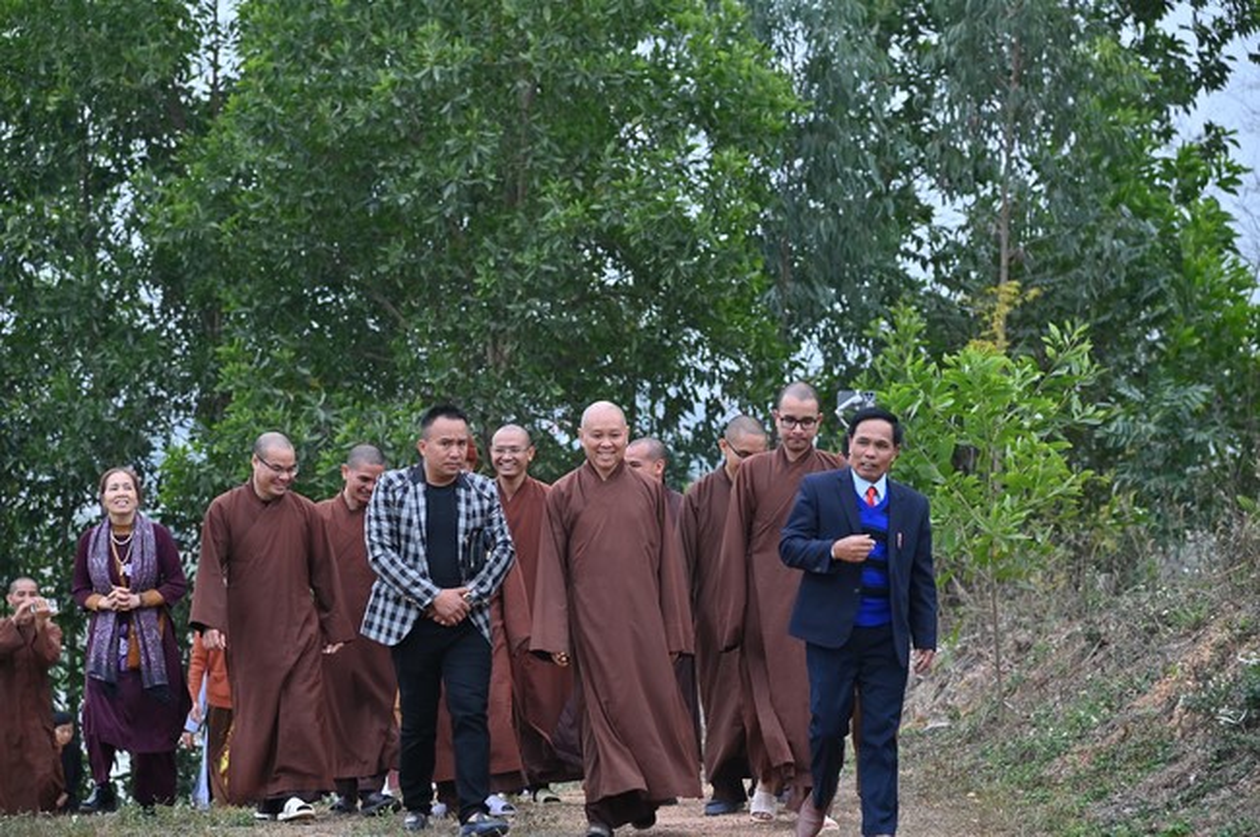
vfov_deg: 11.4
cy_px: 418
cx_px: 630
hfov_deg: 17.1
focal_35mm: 120
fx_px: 4196
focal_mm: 120
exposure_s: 1/250
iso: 320
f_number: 5
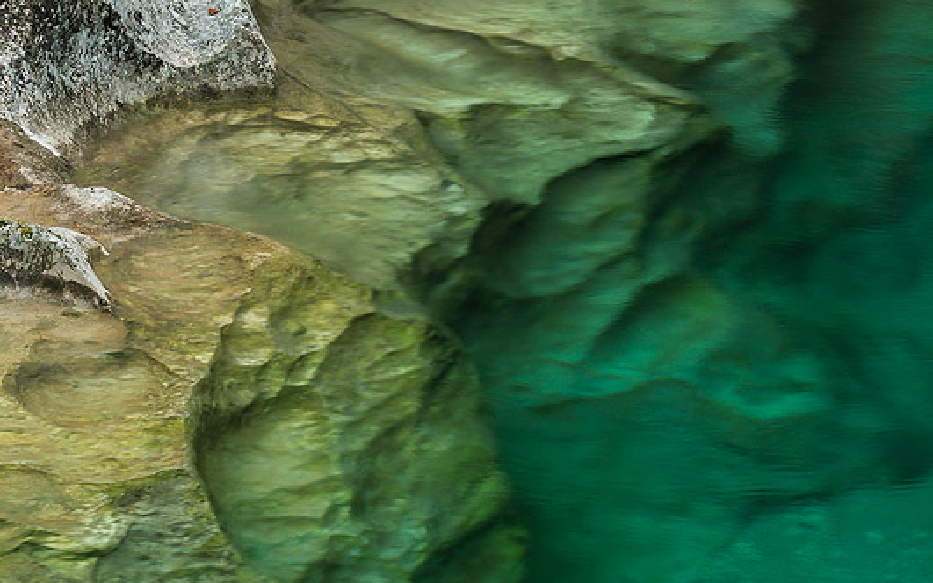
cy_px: -291
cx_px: 457
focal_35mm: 307
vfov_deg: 4.3
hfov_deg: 6.8
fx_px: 7807
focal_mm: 80
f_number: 16
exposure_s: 1
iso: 64
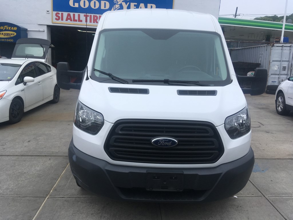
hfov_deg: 61.7
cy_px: 110
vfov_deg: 48.2
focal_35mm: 29
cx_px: 146
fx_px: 245
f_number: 2.2
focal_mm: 4.15
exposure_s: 1/1374
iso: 25
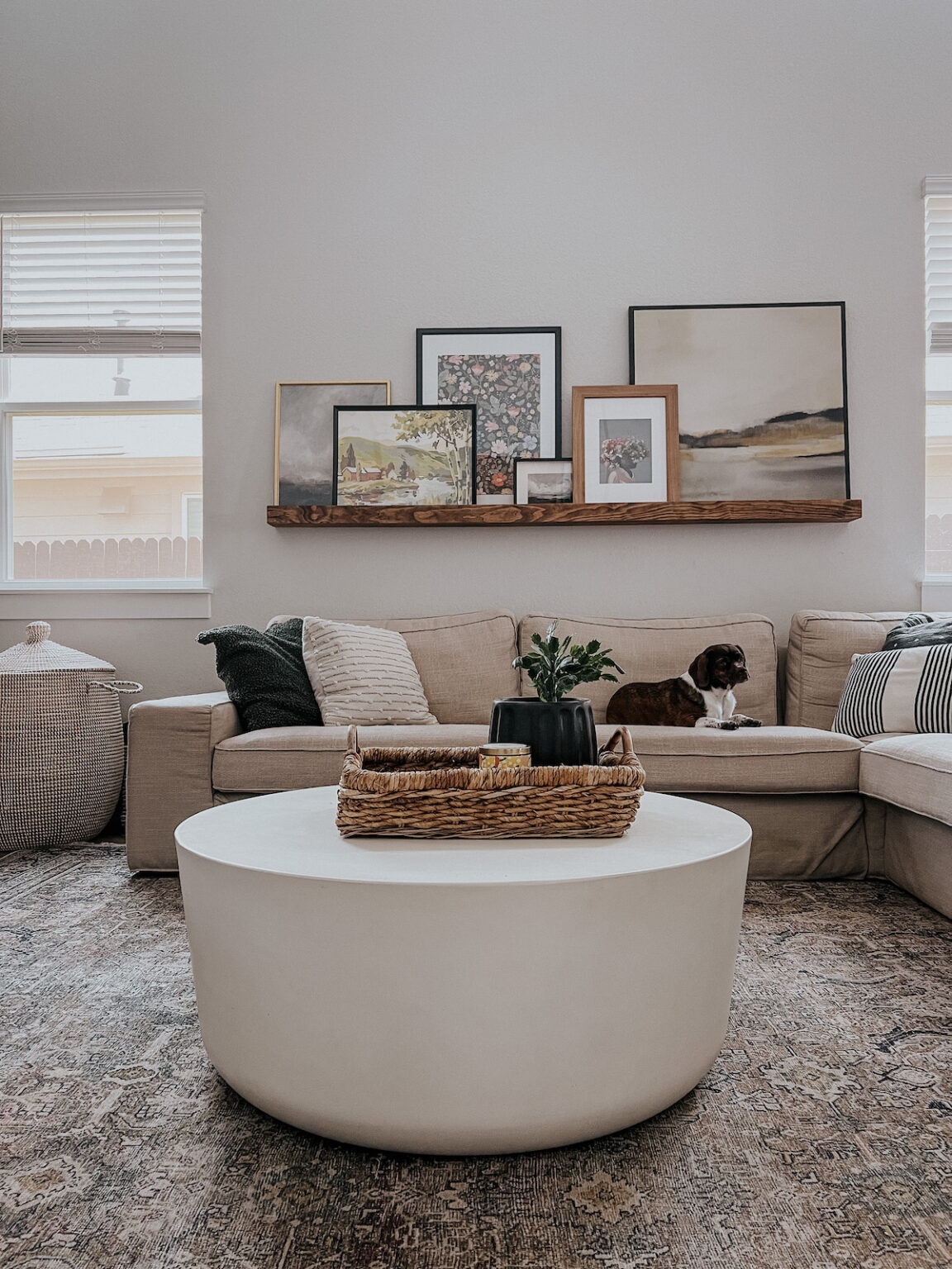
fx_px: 953
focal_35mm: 26
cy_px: 634
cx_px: 476
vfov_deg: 67.3
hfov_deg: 53.1
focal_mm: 5.7
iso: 80
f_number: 1.5
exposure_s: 1/60
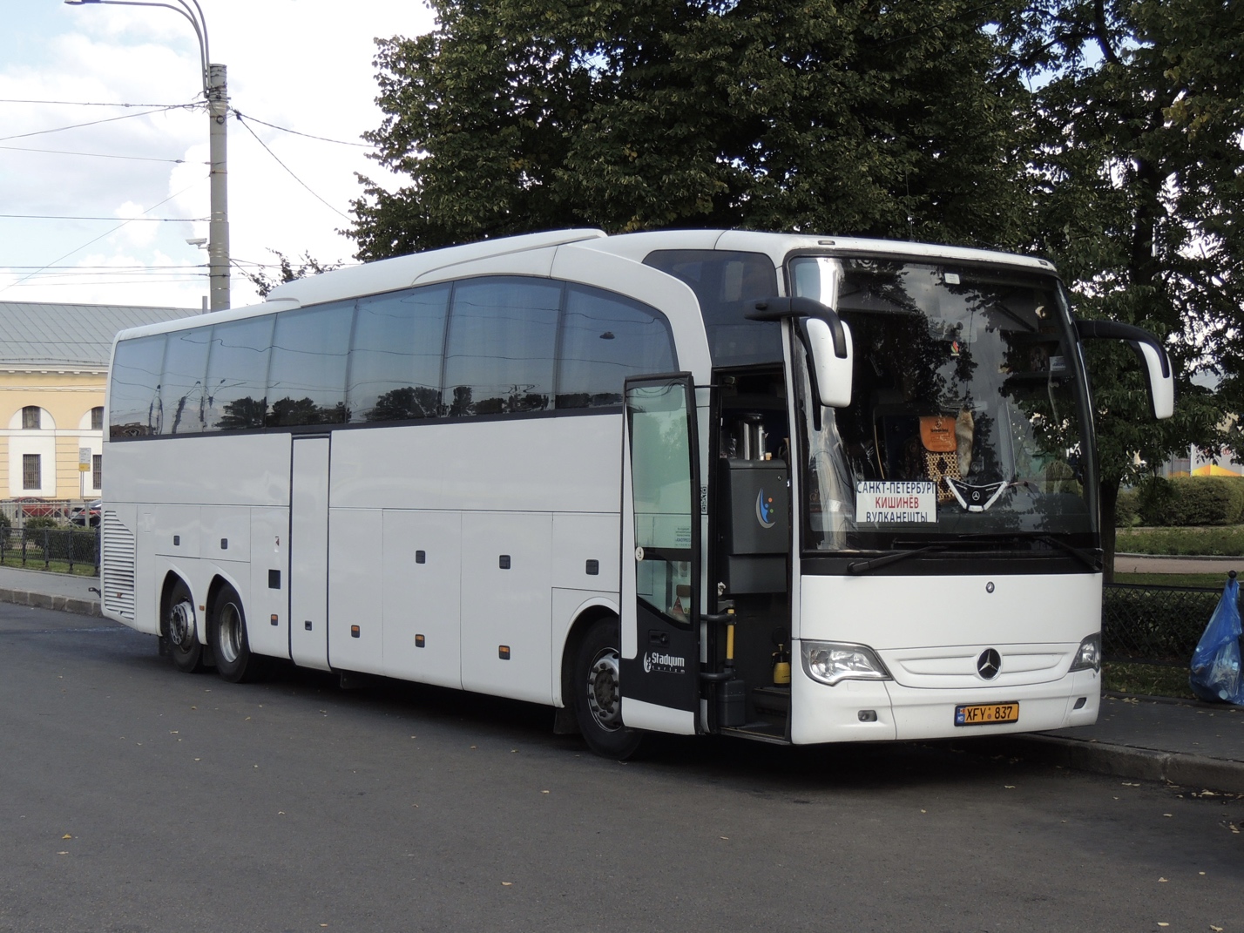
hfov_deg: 38.2
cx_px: 622
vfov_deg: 29.1
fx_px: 1797
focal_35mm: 50
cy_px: 466
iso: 100
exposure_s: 1/500
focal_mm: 8.9
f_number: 3.6
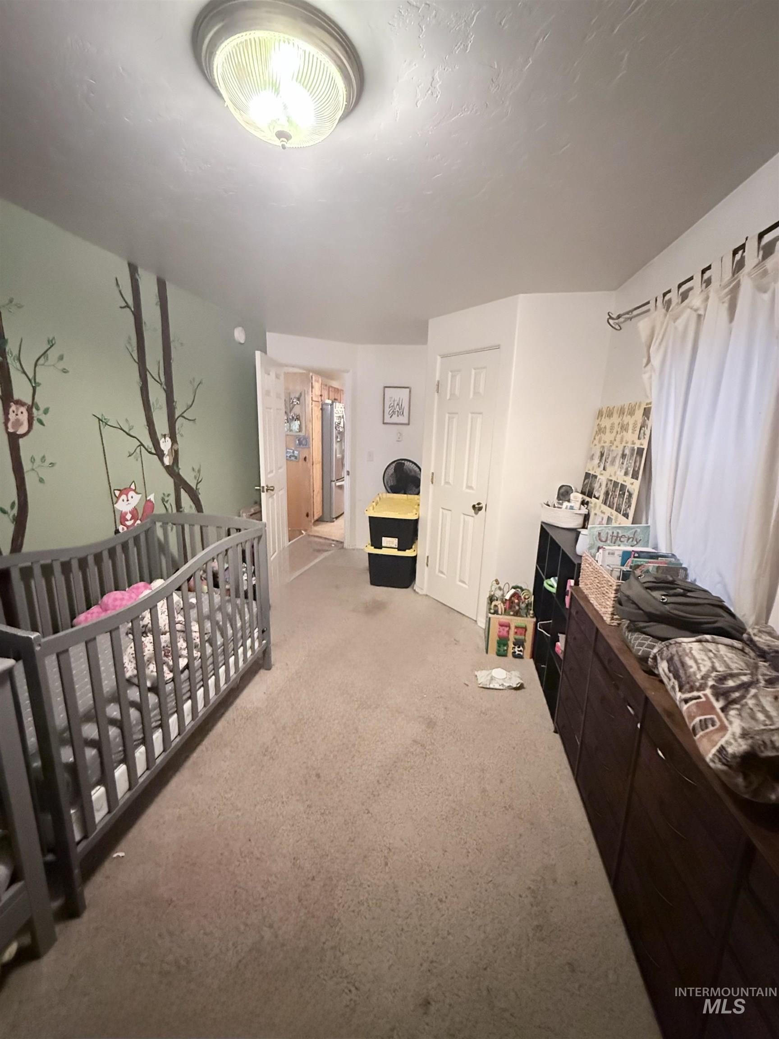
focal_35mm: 14
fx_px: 420
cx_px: 390
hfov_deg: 85.7
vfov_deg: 102.1
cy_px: 520
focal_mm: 2.22
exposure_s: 1/40
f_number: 2.2
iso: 1600
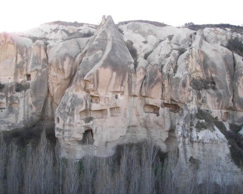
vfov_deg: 39.1
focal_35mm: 38
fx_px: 273
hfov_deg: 47.9
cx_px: 129
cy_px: 96
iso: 50
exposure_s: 1/125
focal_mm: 6
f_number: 2.8
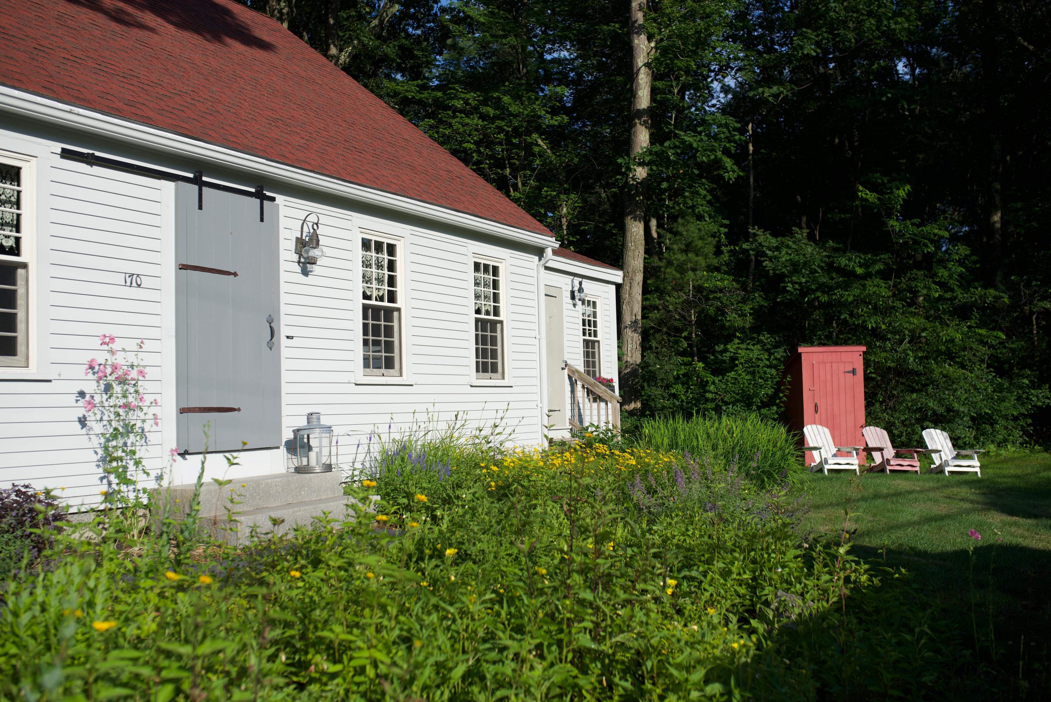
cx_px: 526
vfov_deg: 37.9
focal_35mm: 35
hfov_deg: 54.4
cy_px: 351
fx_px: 1022
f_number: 3.2
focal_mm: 35
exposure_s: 1/4000
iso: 200
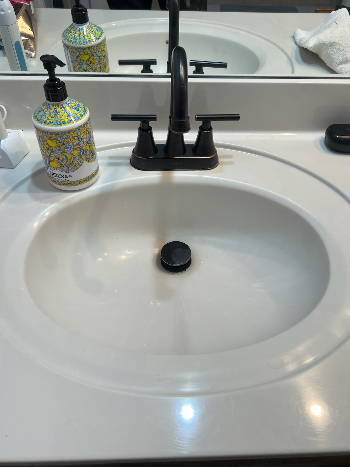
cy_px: 212
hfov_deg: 46.8
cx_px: 176
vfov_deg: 59.9
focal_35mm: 30
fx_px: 404
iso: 64
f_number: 1.5
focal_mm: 5.7
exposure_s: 1/120
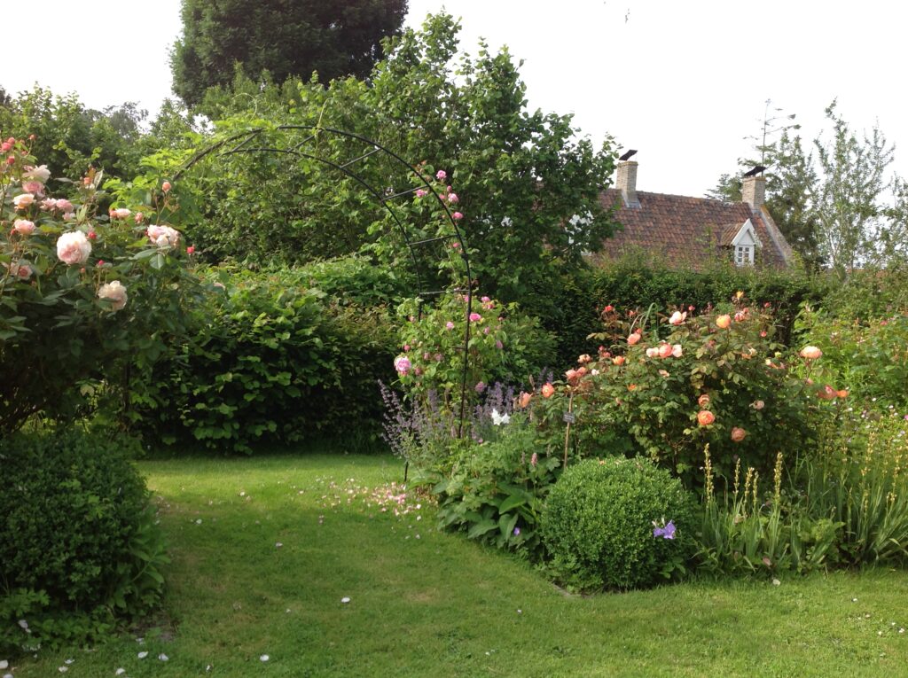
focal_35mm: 35
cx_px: 454
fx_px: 917
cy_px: 339
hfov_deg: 52.7
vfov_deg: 40.6
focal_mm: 4.28
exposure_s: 1/605
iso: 50
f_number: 2.4
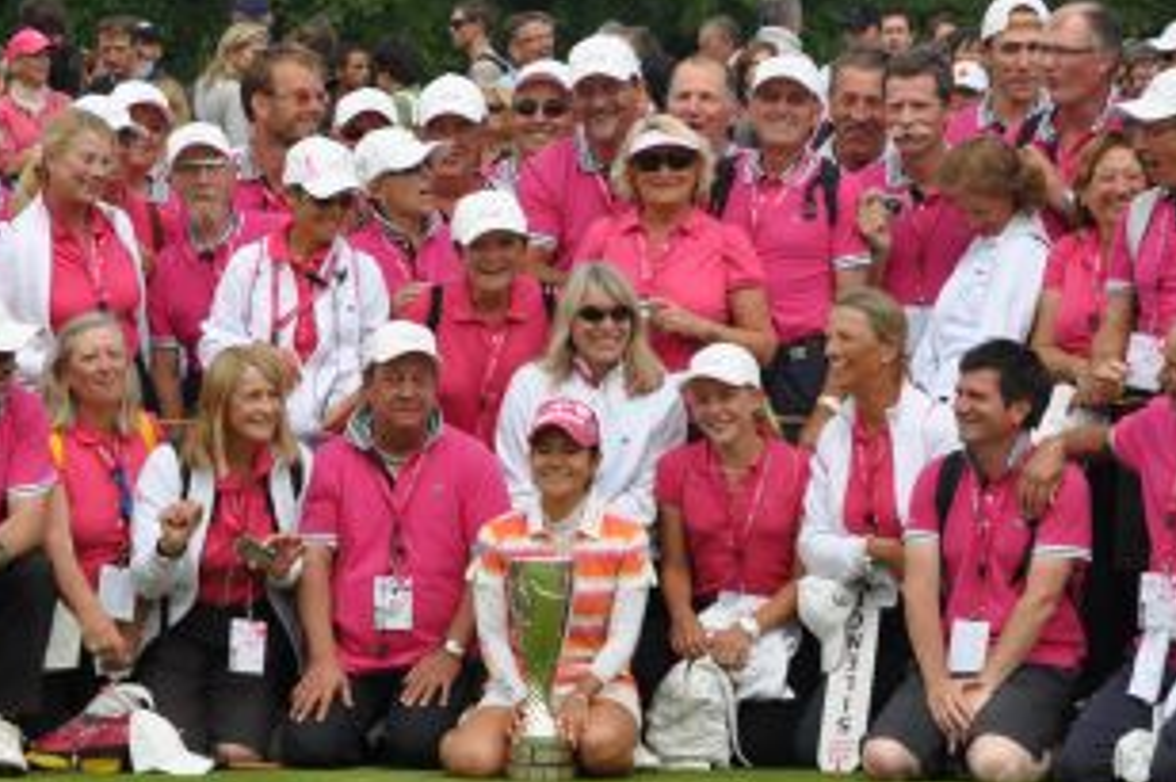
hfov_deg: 9.9
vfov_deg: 6.6
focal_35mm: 207
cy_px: 477
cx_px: 244
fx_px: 6752
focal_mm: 85
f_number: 8
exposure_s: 1/250
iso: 200
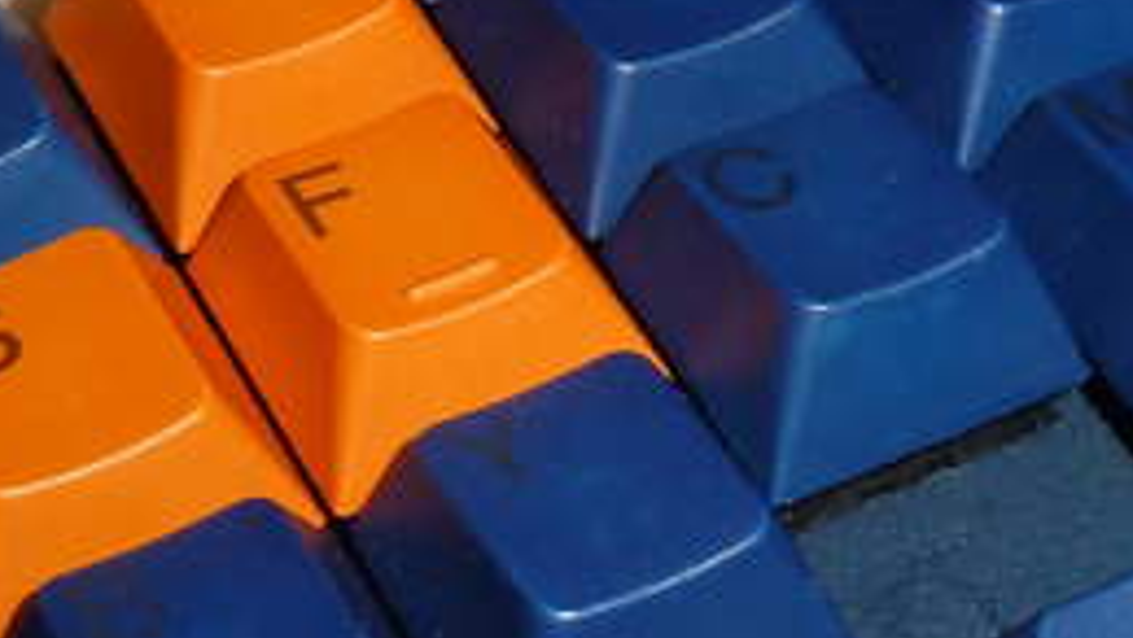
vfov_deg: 11.4
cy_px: 669
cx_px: 529
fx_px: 3156
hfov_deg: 20.3
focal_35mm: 105
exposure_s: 1/30
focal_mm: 4.1
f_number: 3.3
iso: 125
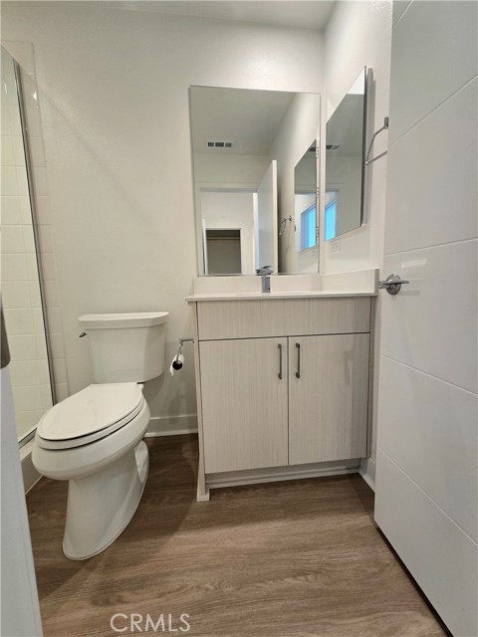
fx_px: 239
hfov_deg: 89.9
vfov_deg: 106.2
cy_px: 318
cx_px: 239
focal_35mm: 13
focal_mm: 2.2
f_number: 2.2
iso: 64
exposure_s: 1/60.2
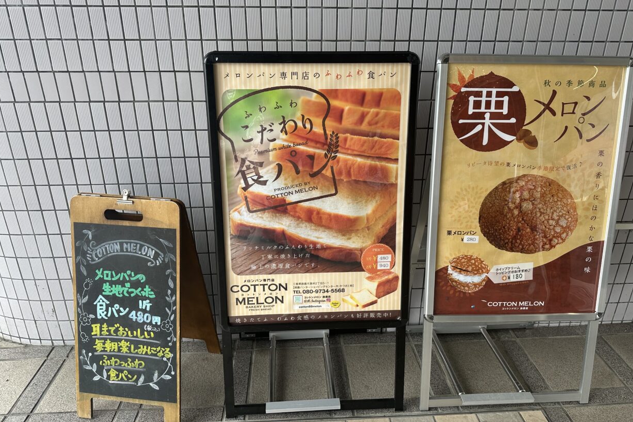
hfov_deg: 69.4
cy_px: 214
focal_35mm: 26
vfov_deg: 49.5
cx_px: 322
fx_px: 457
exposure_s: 1/360
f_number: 1.78
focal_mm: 6.86
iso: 80
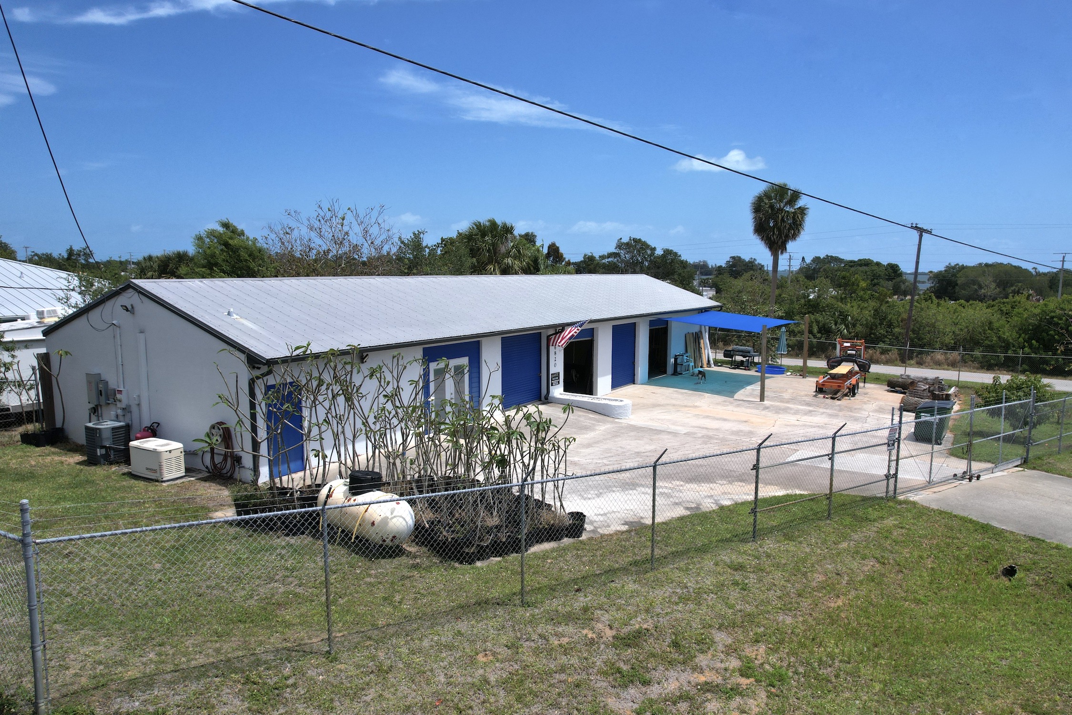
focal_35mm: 22
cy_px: 358
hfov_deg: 78.6
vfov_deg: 57.2
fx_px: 655
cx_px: 536
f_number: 2.8
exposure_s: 1/4000
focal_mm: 8.38
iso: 100
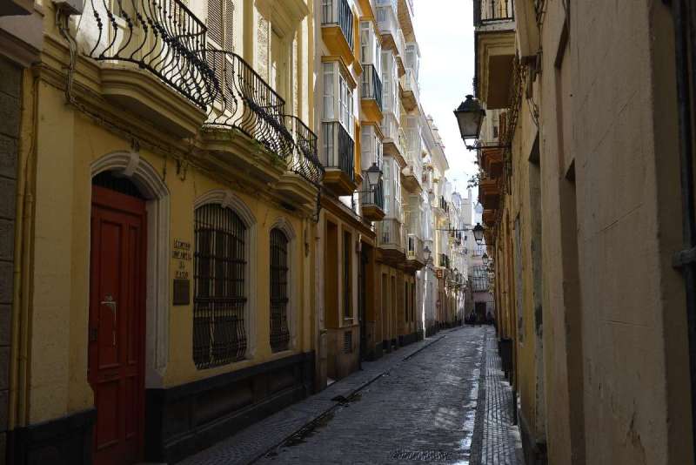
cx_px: 348
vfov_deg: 31.9
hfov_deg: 46.4
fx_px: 812
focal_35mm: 42
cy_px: 232
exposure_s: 1/100
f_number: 11
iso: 125
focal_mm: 42
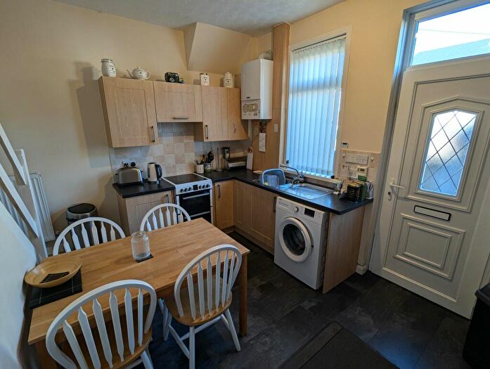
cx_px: 245
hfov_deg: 94.4
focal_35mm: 16
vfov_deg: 78.3
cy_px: 184
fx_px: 227
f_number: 2.2
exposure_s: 1/80.9
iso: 48
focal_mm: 2.35
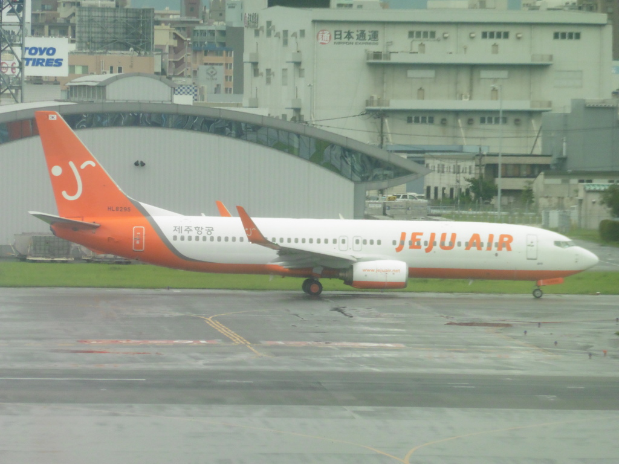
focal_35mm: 434
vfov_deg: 3.4
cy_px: 232
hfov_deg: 4.6
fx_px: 7761
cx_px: 310
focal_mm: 77.4
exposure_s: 1/160
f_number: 6.2
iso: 400
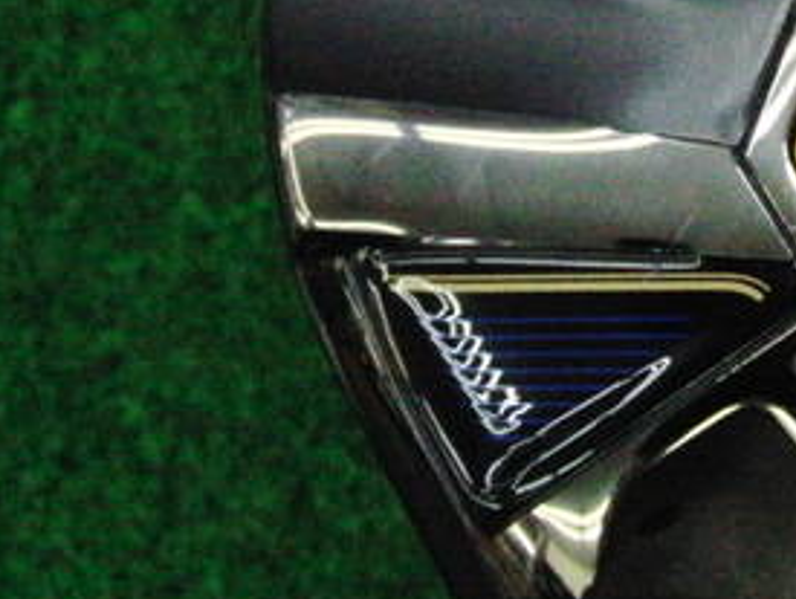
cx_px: 712
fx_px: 1980
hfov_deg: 22.2
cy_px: 87
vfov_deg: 17.0
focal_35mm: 86
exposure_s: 1/640
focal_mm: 6.42
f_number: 3.6
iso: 3200
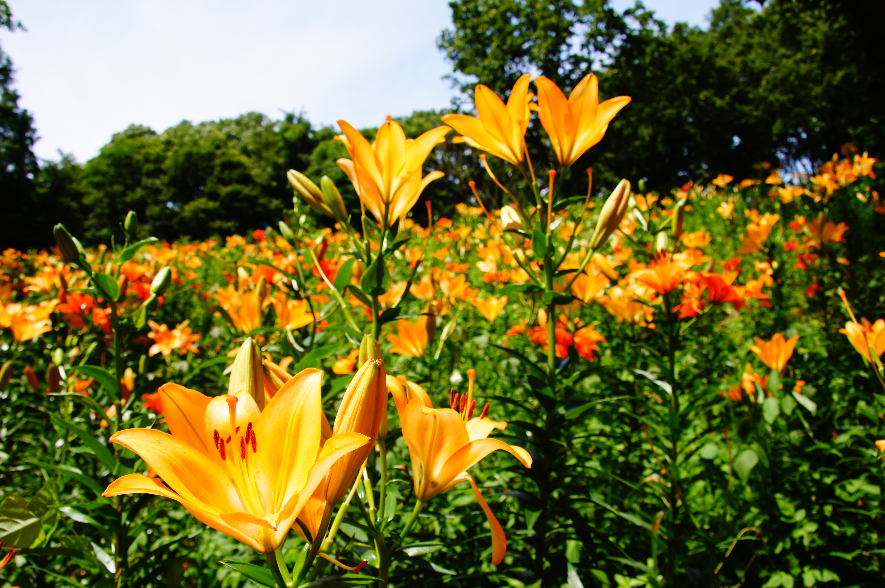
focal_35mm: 27
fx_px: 663
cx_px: 442
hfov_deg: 67.4
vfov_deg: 47.8
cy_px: 294
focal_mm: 18
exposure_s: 1/250
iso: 100
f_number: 7.1
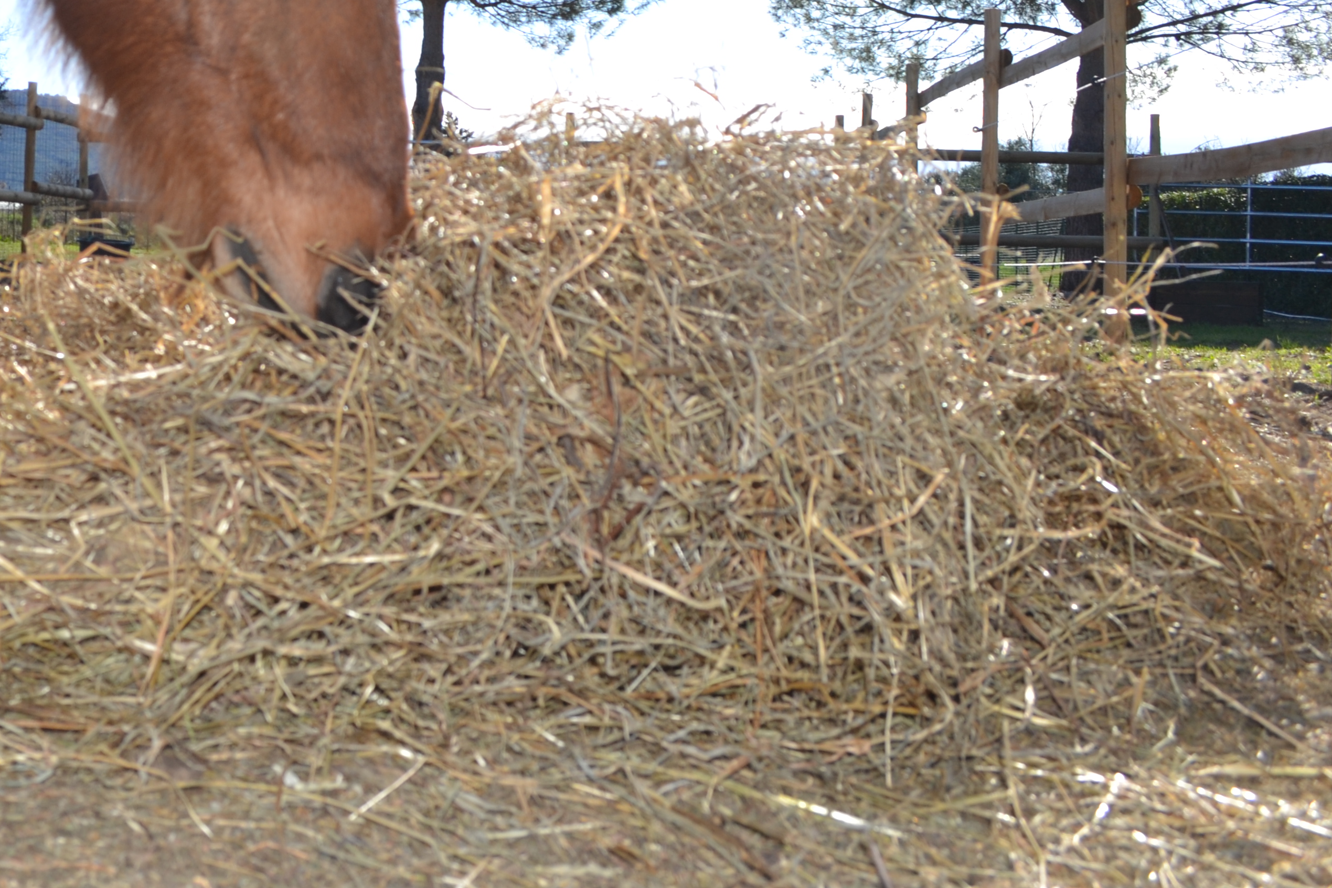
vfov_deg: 27.0
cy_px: 169
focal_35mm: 49
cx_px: 180
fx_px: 1813
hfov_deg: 38.1
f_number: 7.1
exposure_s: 1/200
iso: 100
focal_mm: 18
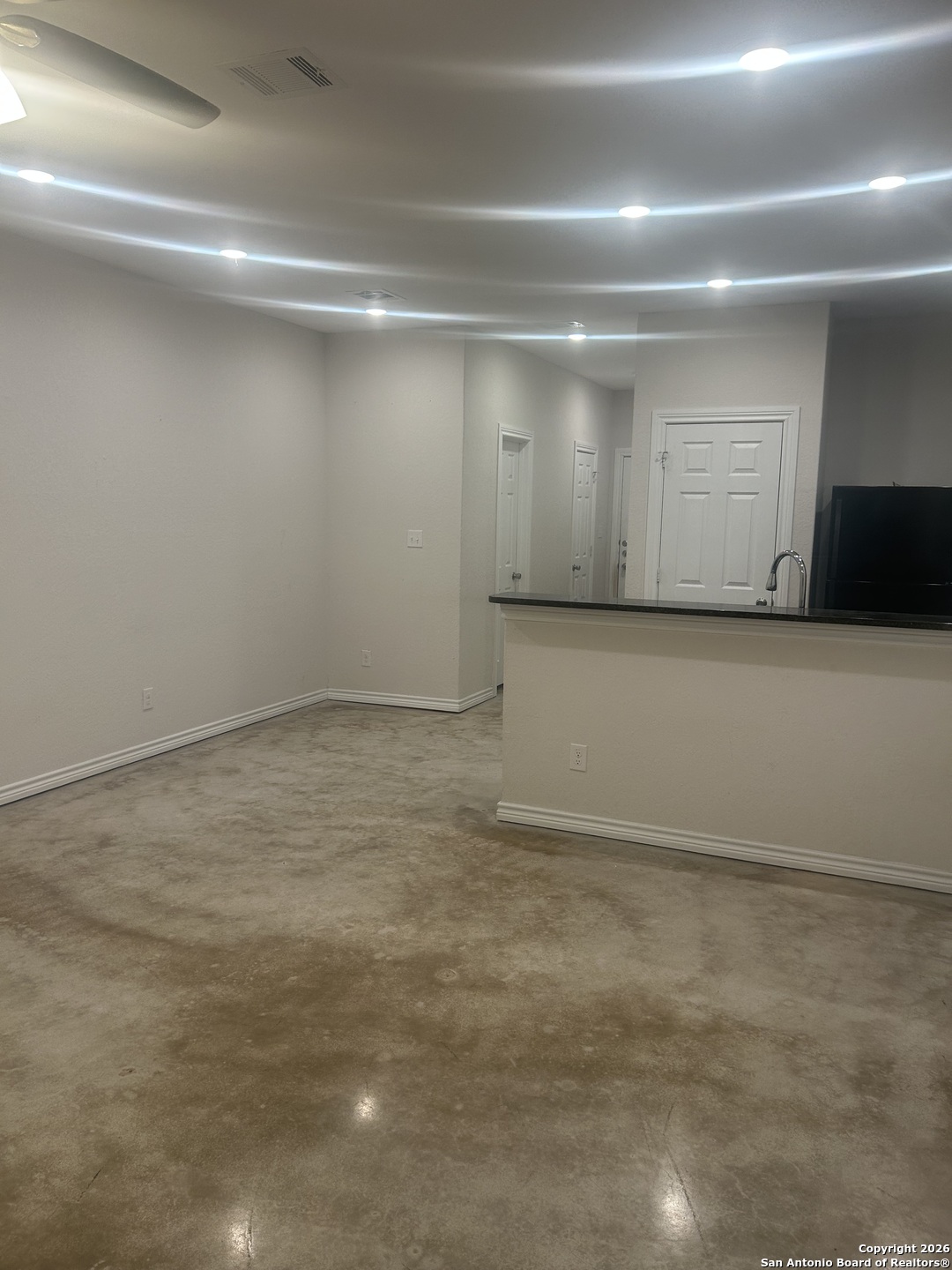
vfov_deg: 67.3
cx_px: 476
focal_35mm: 26
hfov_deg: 53.1
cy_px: 635
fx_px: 953
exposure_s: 1/120
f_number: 1.5
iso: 80
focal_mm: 5.7
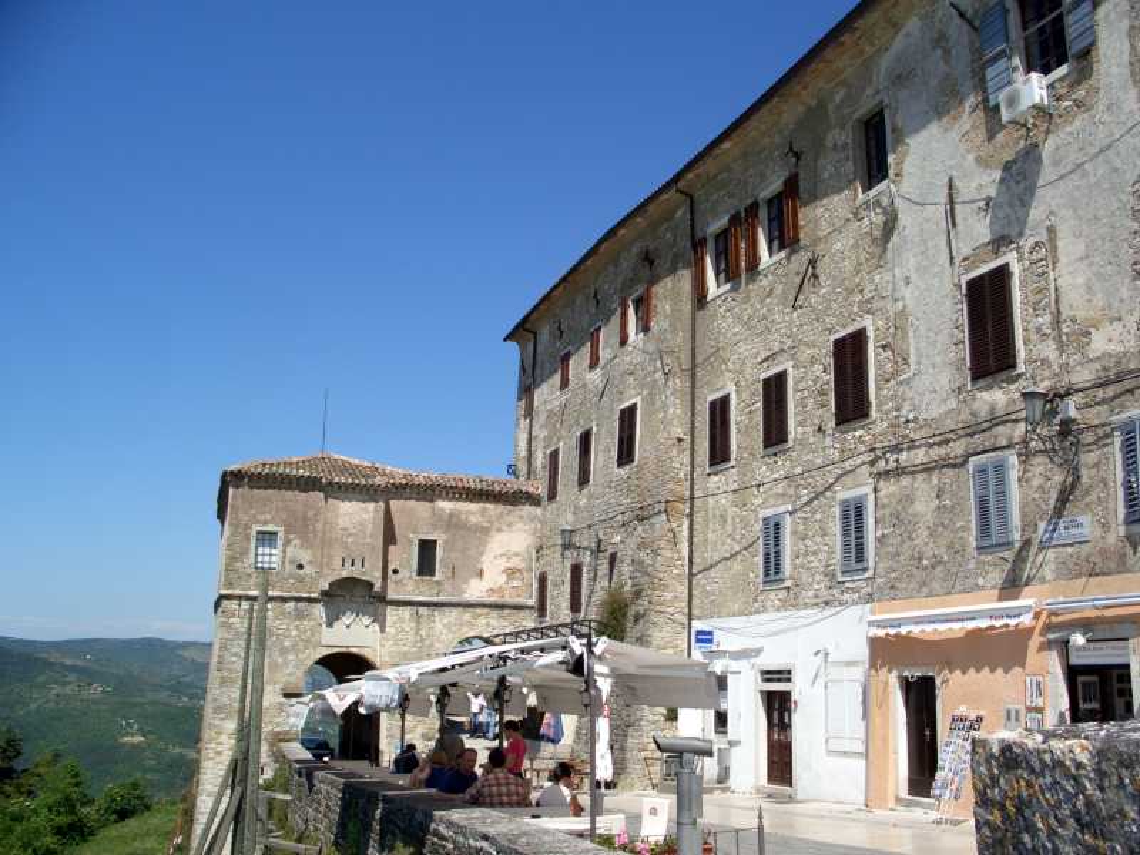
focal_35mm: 33
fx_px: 1087
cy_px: 428
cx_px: 570
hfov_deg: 55.4
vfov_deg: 42.9
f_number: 4.5
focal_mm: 7.1
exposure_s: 1/640
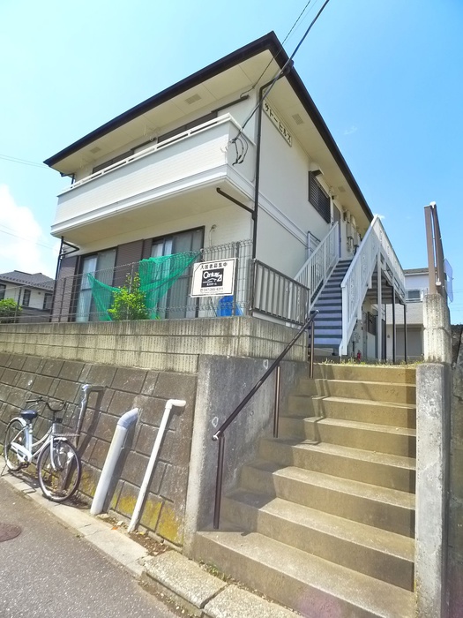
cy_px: 309
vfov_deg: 71.6
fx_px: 428
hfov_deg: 56.8
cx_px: 232
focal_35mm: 24
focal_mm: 5.1
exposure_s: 1/500
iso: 400
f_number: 4
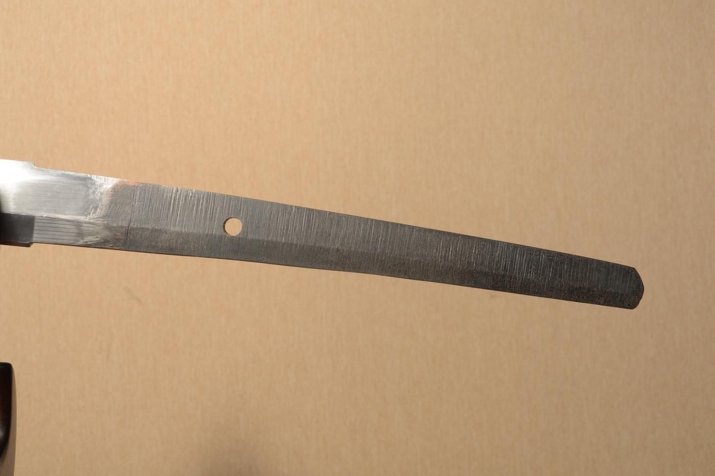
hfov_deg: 33.4
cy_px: 238
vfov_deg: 22.6
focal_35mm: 60
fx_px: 1191
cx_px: 358
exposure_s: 1/2
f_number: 11
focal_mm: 40
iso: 400
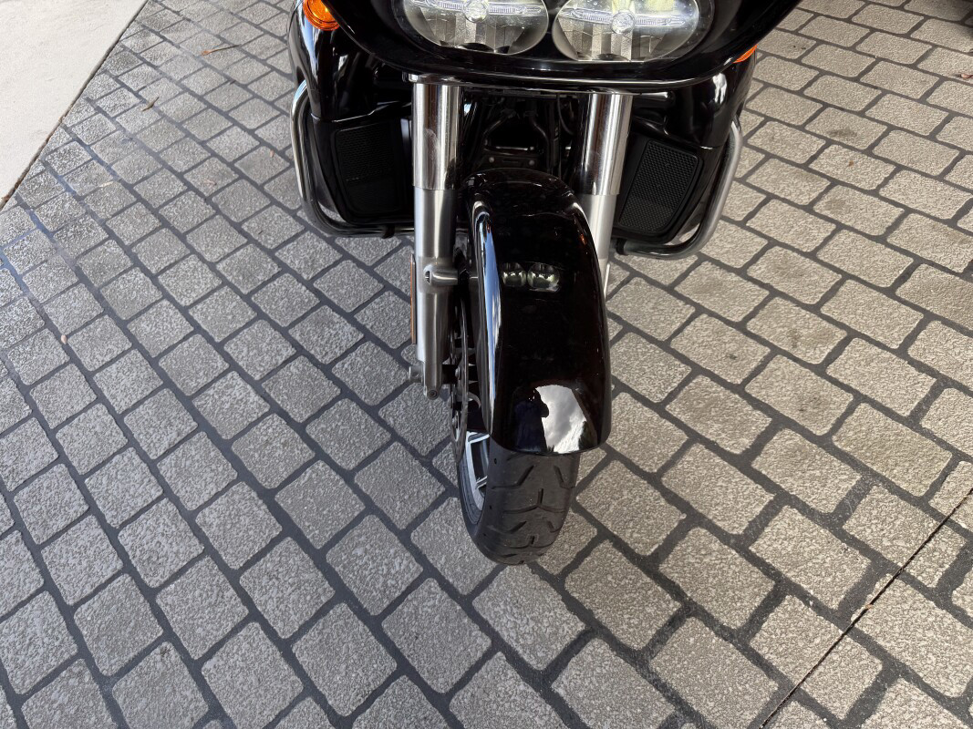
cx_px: 486
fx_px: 675
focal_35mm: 24
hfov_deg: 71.6
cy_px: 364
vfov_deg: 56.8
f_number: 1.78
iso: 80
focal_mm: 6.76
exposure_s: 1/401
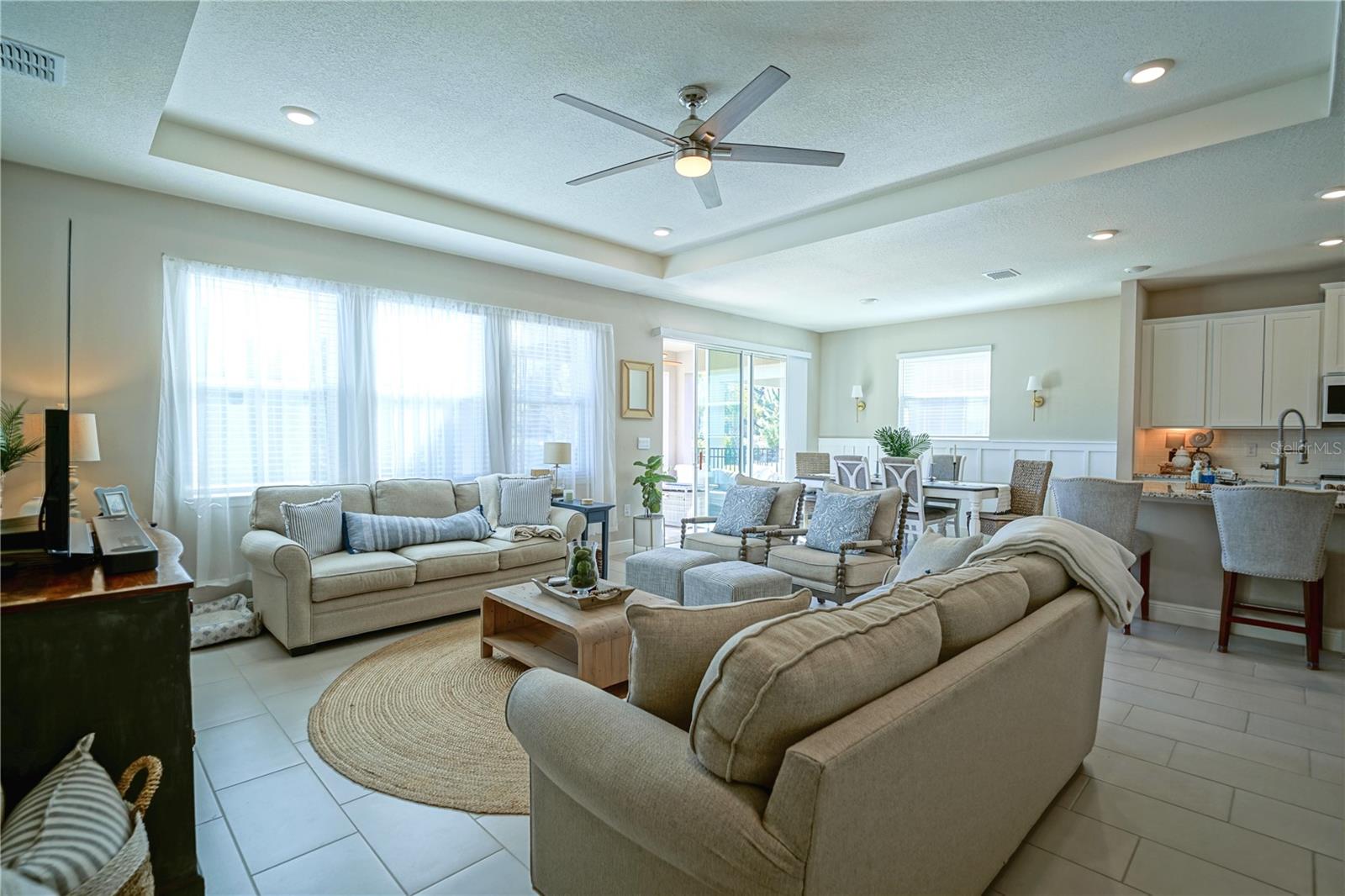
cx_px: 672
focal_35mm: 16
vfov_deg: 73.7
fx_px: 598
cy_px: 448
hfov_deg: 96.7
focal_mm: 16
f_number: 4
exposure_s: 1/60
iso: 125
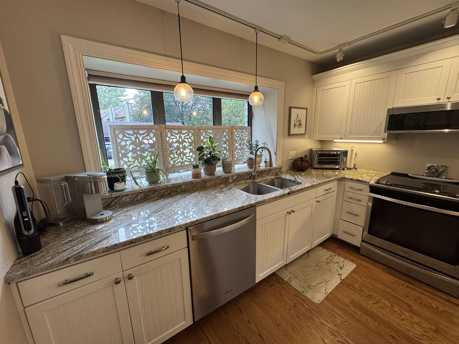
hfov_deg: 102.1
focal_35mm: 14
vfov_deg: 85.7
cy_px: 172
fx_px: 186
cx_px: 230
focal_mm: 2.22
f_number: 2.2
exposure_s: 1/120
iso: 160
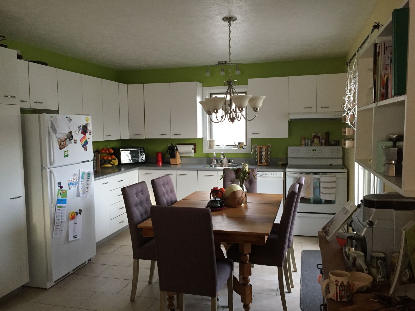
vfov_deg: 48.2
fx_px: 348
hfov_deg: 61.7
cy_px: 156
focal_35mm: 29
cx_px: 208
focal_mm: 4.15
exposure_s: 1/30
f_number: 2.2
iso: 160
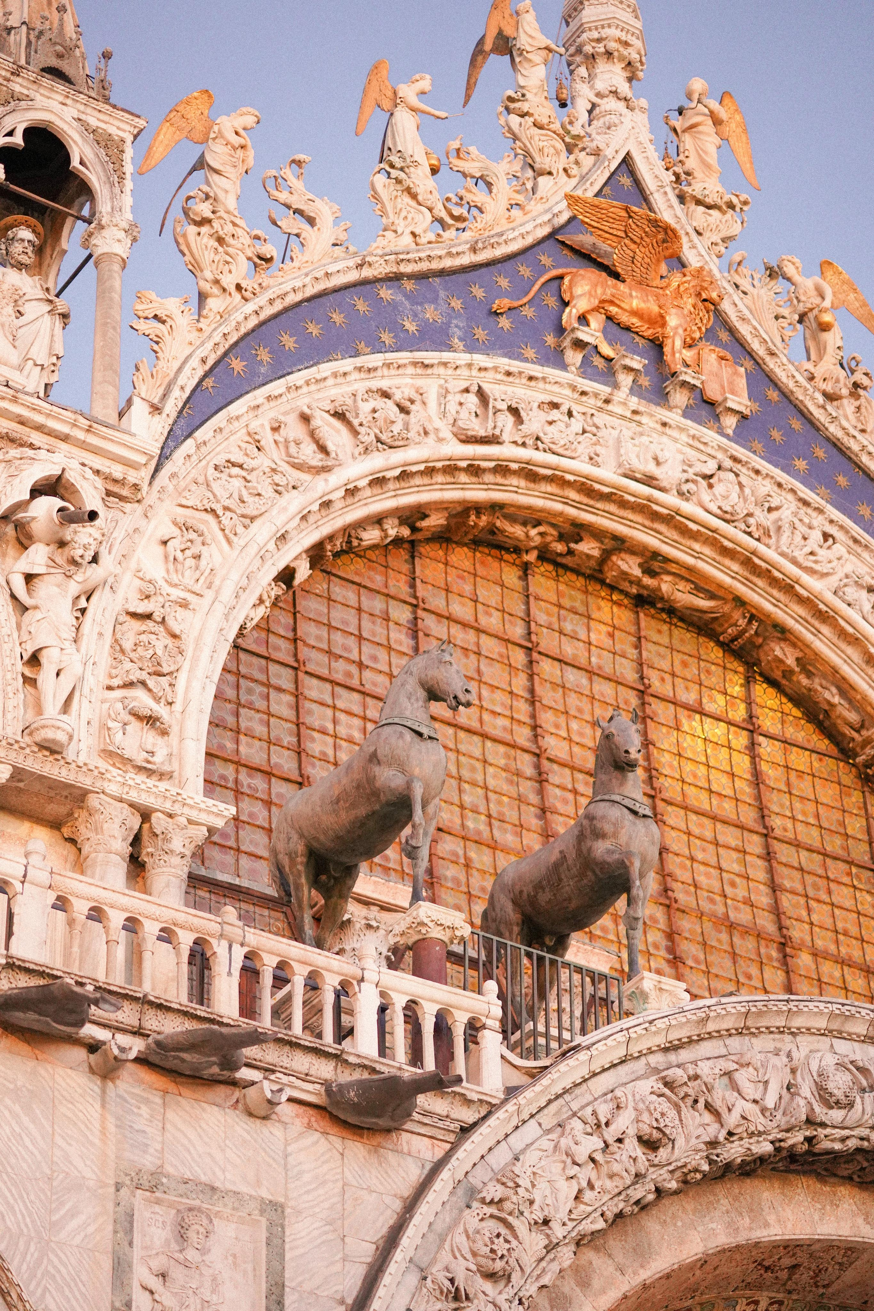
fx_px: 3095
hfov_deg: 16.1
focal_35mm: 85
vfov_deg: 23.9
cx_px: 437
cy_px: 656
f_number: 1.4
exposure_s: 1/250
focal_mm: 85
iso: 4000
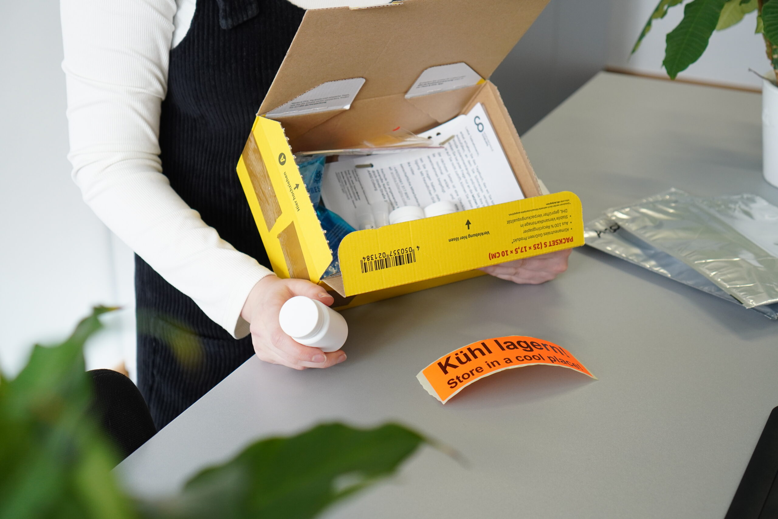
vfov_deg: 25.8
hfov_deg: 37.8
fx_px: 1135
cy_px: 260
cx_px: 389
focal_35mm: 52
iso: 640
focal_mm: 35
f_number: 3.5
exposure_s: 1/200
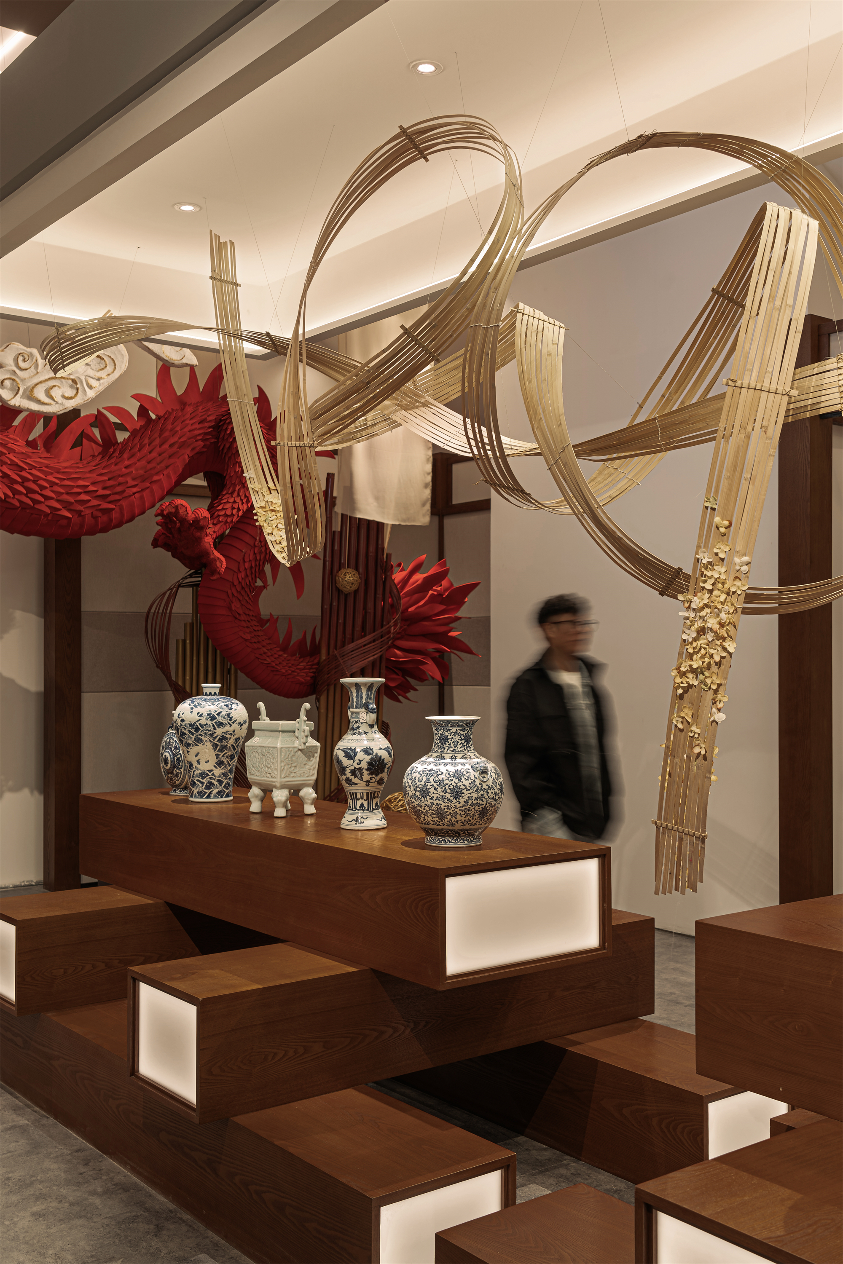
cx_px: 422
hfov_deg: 37.9
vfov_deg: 54.4
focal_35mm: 35
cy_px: 632
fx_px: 1229
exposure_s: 1/1.25
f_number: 7.1
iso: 50
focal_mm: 35
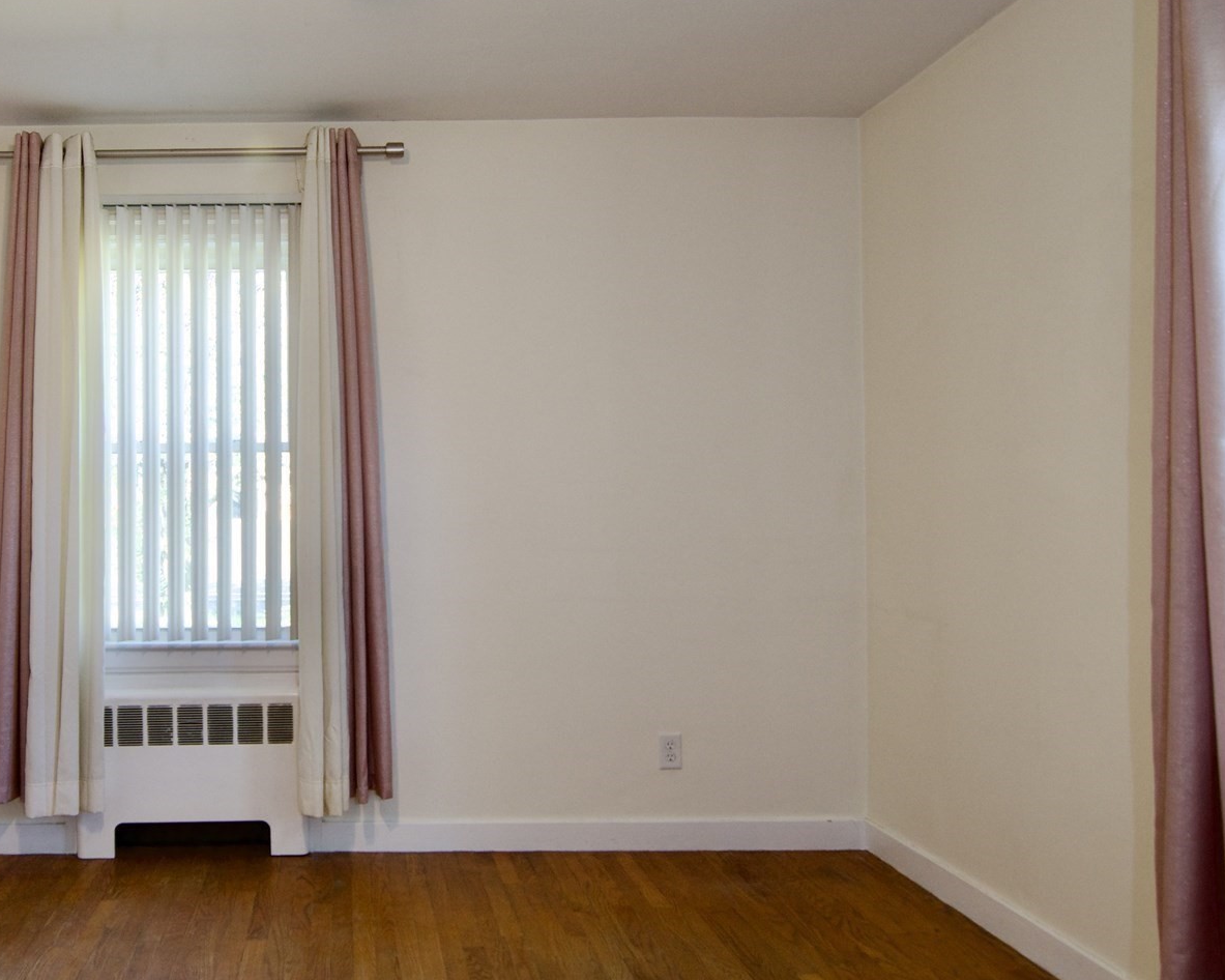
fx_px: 972
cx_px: 334
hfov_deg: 61.5
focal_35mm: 27
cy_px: 494
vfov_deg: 53.5
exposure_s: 1/60
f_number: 4
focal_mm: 11
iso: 400
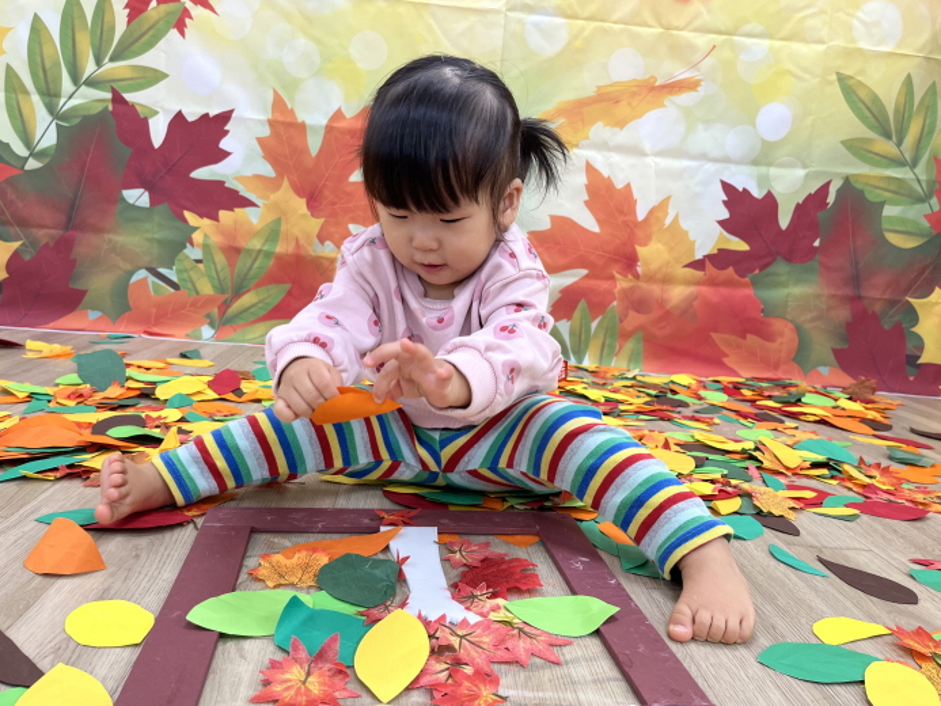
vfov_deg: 51.4
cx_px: 462
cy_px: 346
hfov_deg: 65.3
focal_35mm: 27
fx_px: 734
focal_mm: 5.1
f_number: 1.6
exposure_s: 1/120
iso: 80
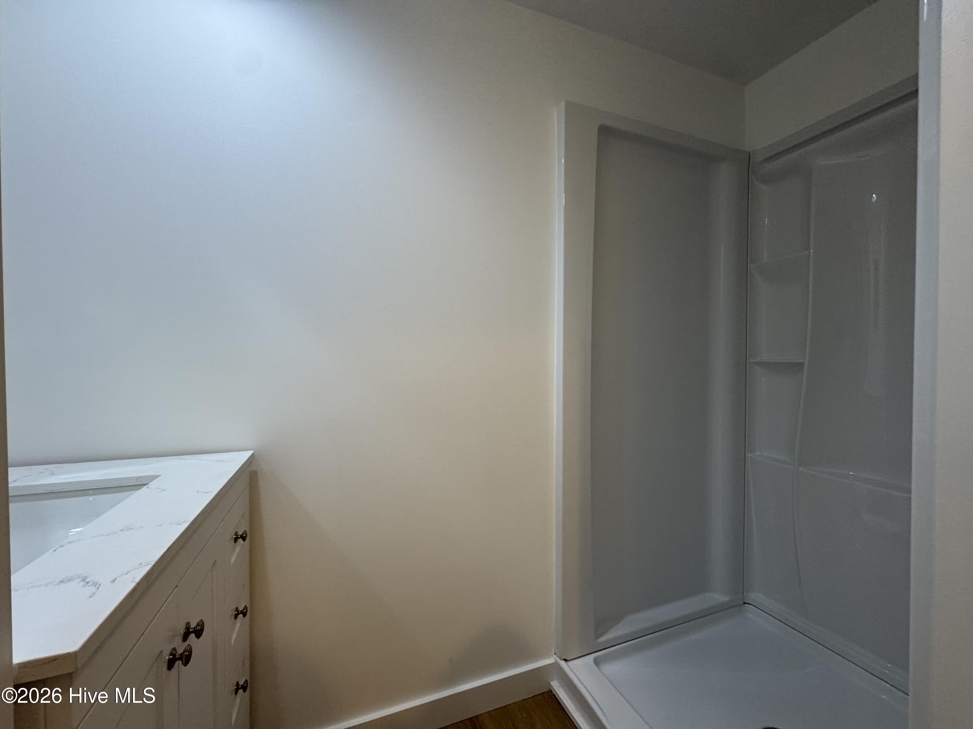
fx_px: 394
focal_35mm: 14
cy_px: 364
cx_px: 486
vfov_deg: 85.7
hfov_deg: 102.1
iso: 200
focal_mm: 2.22
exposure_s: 1/120
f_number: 2.2
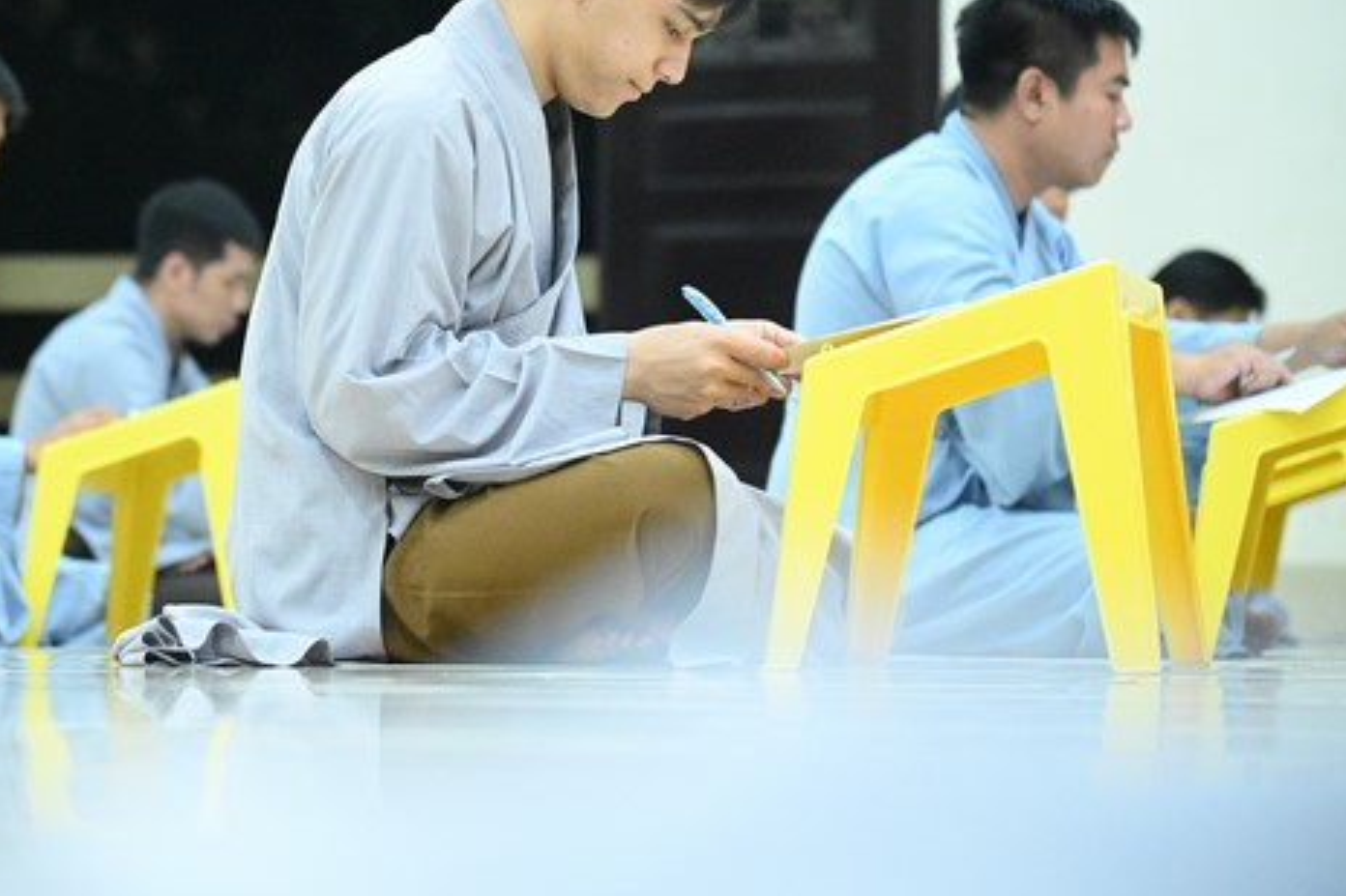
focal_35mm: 168
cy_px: 322
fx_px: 6279
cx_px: 490
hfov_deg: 12.2
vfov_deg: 8.2
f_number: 4
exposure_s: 1/200
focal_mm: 120
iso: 16000
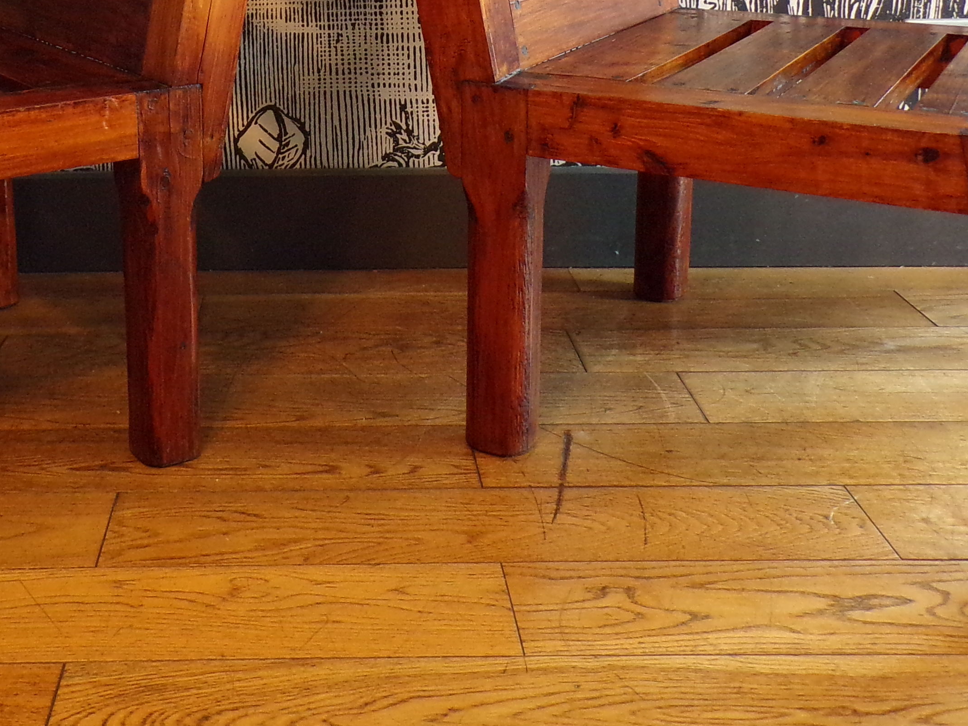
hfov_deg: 36.5
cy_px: 68
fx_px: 1454
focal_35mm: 52
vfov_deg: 27.0
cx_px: 326
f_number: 3
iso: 270
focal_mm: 4.3
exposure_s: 1/17
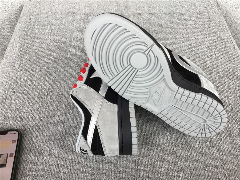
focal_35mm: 31
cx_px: 120
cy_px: 90
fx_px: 215
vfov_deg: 45.4
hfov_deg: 58.4
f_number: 2.4
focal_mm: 3.3
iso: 25
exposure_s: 1/176
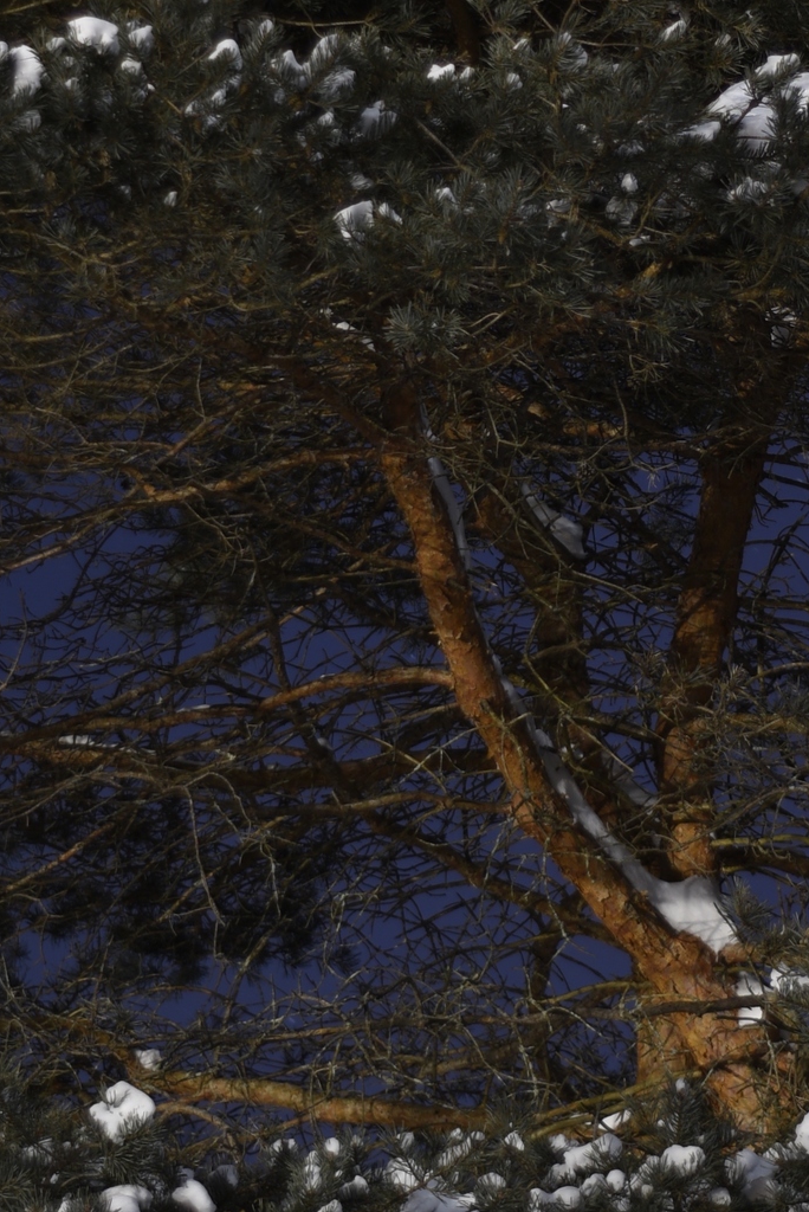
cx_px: 568
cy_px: 238
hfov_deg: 10.7
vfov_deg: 15.9
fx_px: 4309
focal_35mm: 128
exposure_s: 30
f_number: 2.8
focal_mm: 35
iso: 64
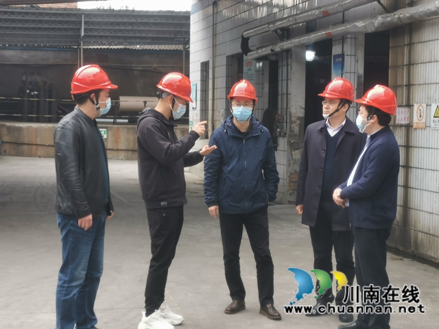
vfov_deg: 21.0
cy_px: 164
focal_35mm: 70
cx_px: 220
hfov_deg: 27.8
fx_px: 888
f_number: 1.8
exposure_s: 1/121
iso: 50
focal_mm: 5.58
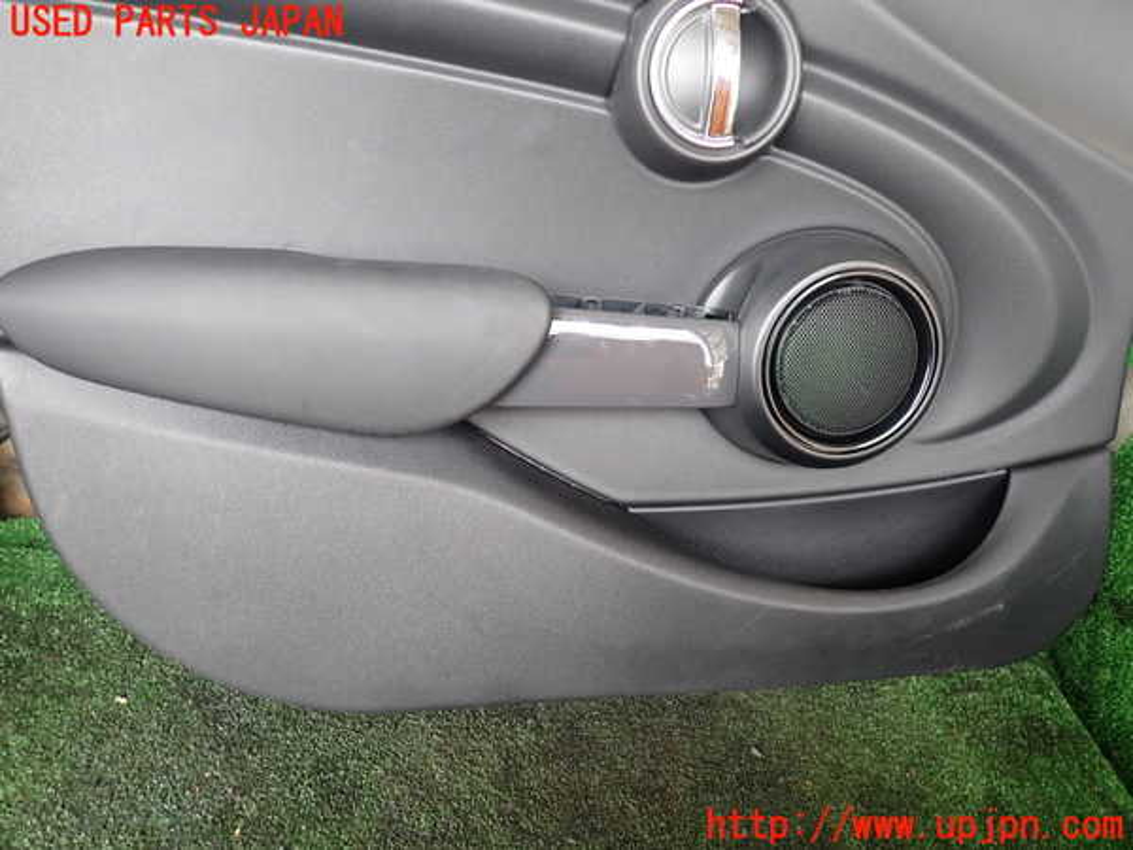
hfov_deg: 69.4
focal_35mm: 25
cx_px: 566
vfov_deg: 54.9
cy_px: 425
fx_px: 818
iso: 200
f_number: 2
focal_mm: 4.5
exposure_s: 1/40
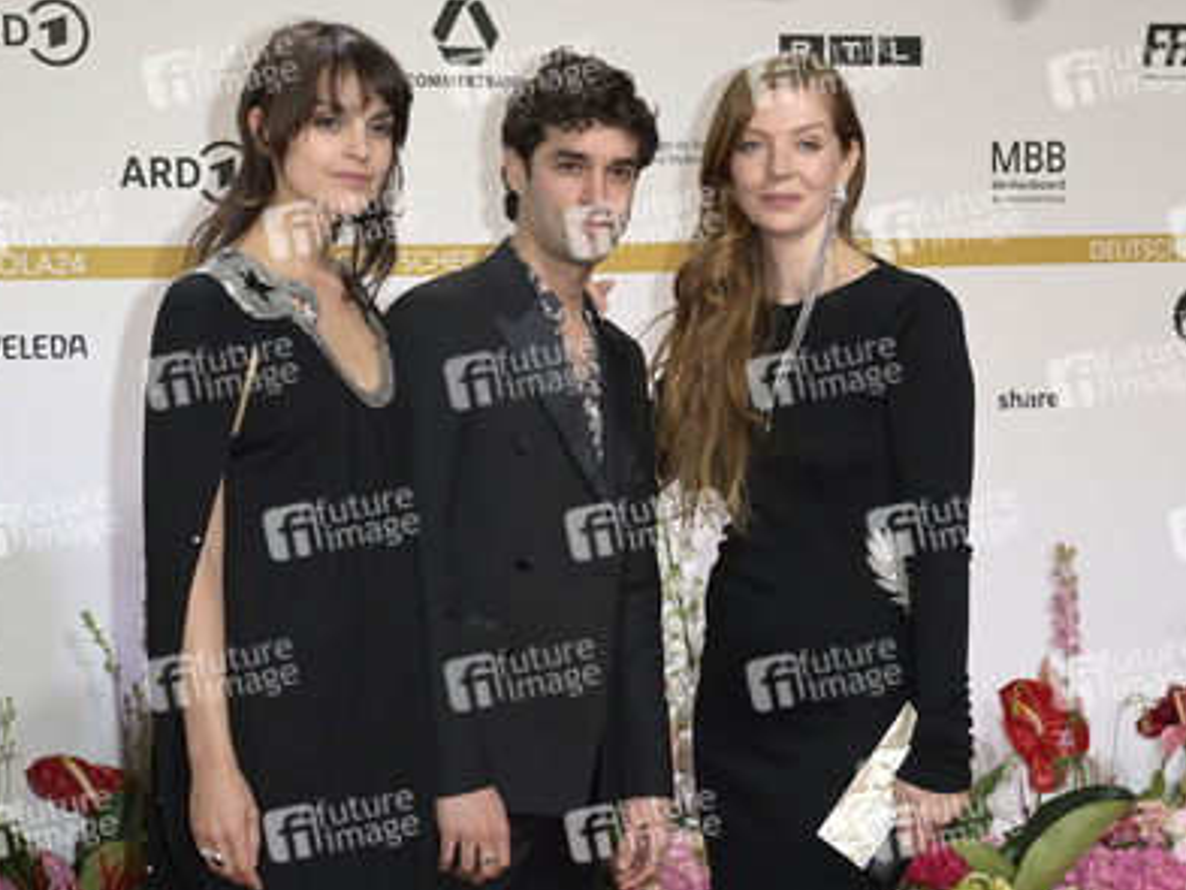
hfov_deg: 22.7
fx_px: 2947
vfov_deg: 17.2
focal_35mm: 86
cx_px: 563
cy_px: 450
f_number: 5.6
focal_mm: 78
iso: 640
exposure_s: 1/250
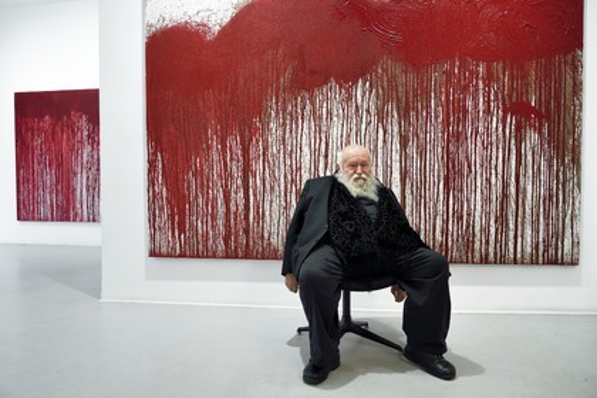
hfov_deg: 69.4
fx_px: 431
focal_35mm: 26
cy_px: 199
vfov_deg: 49.6
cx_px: 298
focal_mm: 26
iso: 1600
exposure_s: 1/60
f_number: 7.1
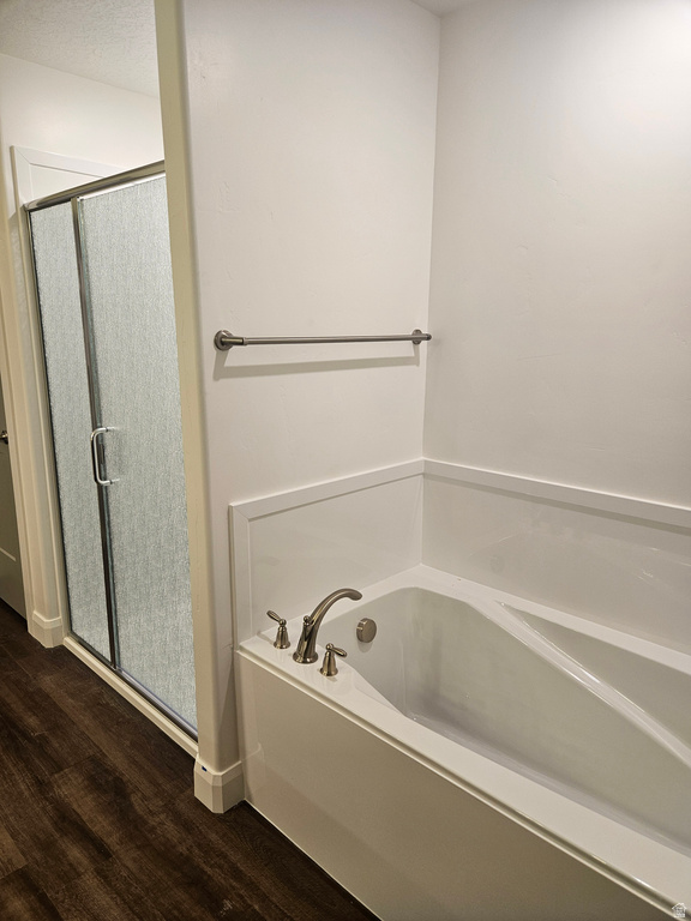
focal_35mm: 23
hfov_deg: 58.9
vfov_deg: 73.9
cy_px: 460
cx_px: 346
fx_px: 612
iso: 100
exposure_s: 1/120
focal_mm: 5.4
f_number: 1.8
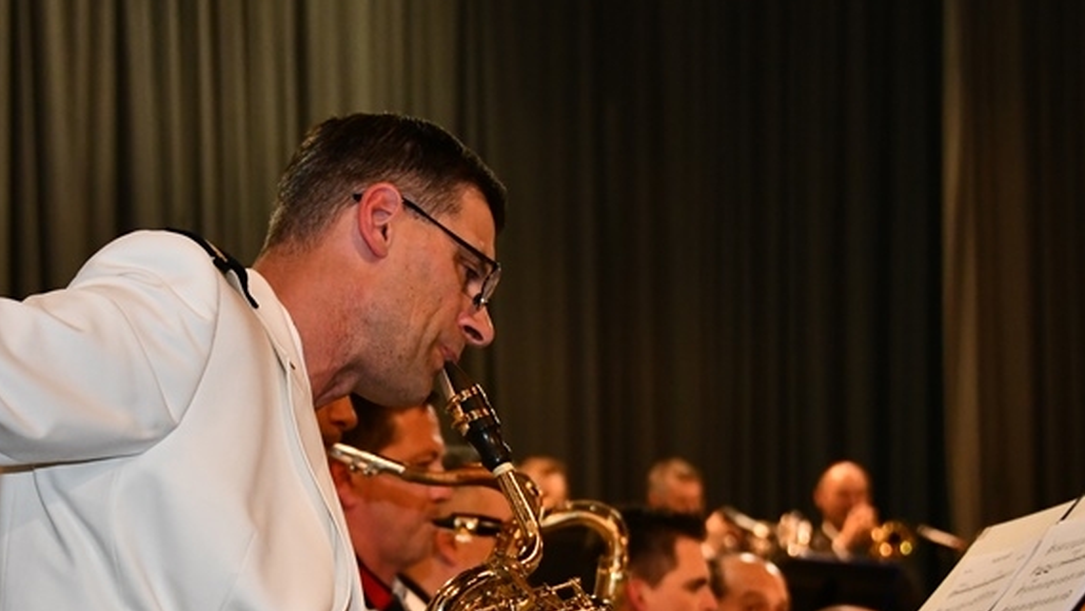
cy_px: 538
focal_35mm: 128
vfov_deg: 9.4
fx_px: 3684
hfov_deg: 16.7
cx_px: 451
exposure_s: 1/250
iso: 2500
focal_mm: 68
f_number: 4.8
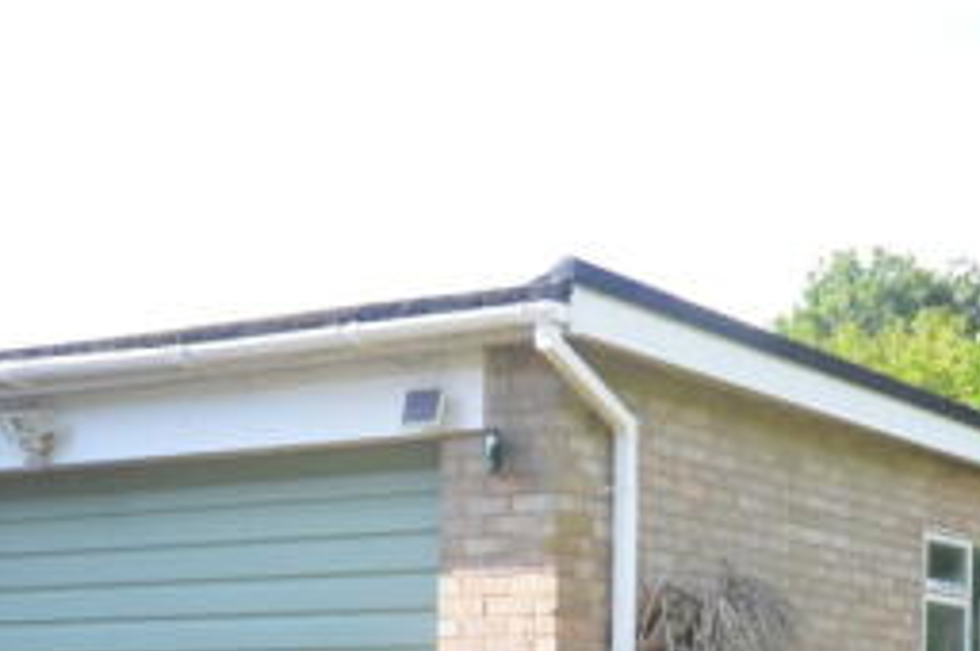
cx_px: 850
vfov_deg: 16.6
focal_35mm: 78
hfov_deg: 25.4
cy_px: 804
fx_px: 2121
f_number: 8
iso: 500
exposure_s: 1/250
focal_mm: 13
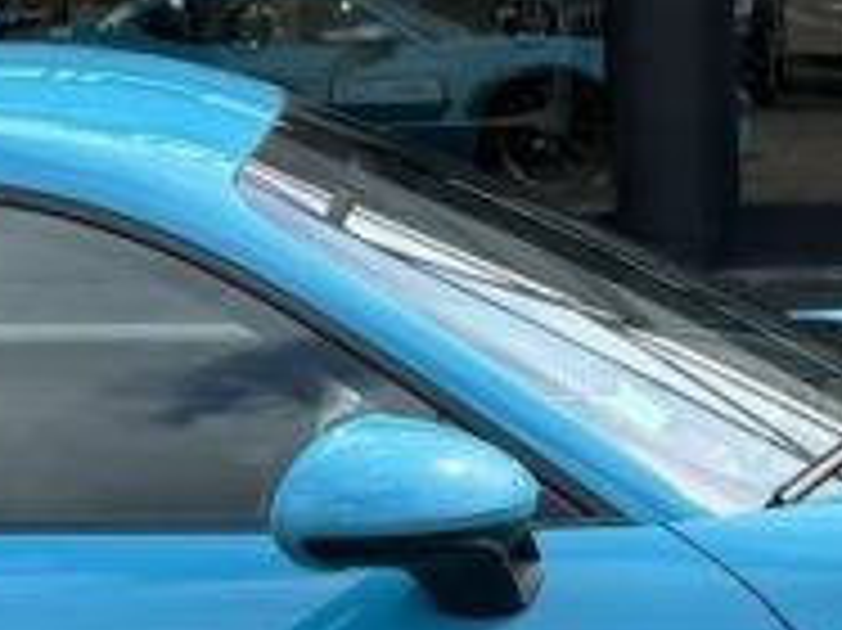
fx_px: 3743
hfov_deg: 12.7
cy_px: 36
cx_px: 113
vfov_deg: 9.6
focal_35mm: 154
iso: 80
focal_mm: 6.76
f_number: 1.78
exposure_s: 1/1923
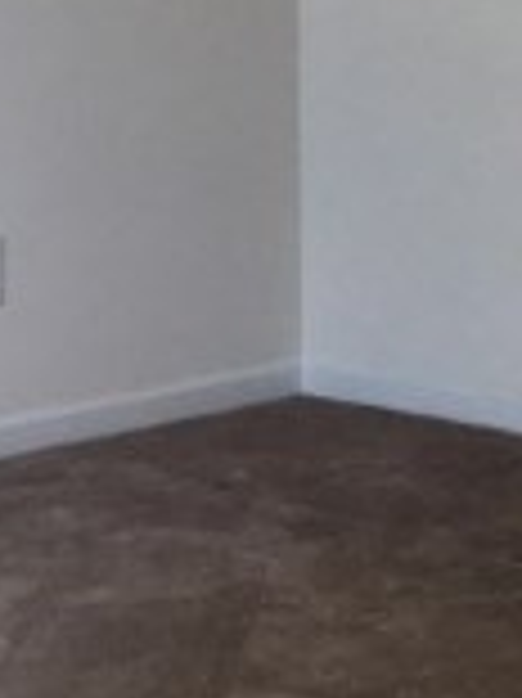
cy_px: -45
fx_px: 2899
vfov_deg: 13.5
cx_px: 963
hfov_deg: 9.7
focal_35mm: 144
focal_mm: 4.15
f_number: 2.2
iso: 32
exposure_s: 1/120
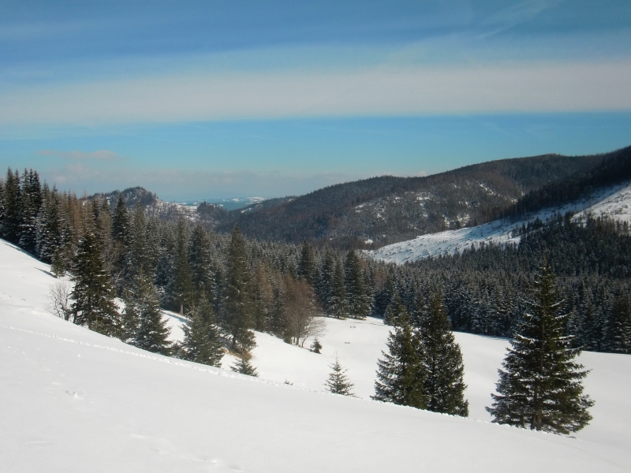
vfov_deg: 37.7
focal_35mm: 38
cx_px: 316
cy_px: 236
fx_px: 693
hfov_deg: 49.0
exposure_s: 1/500
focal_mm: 6.66
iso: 100
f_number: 8.9
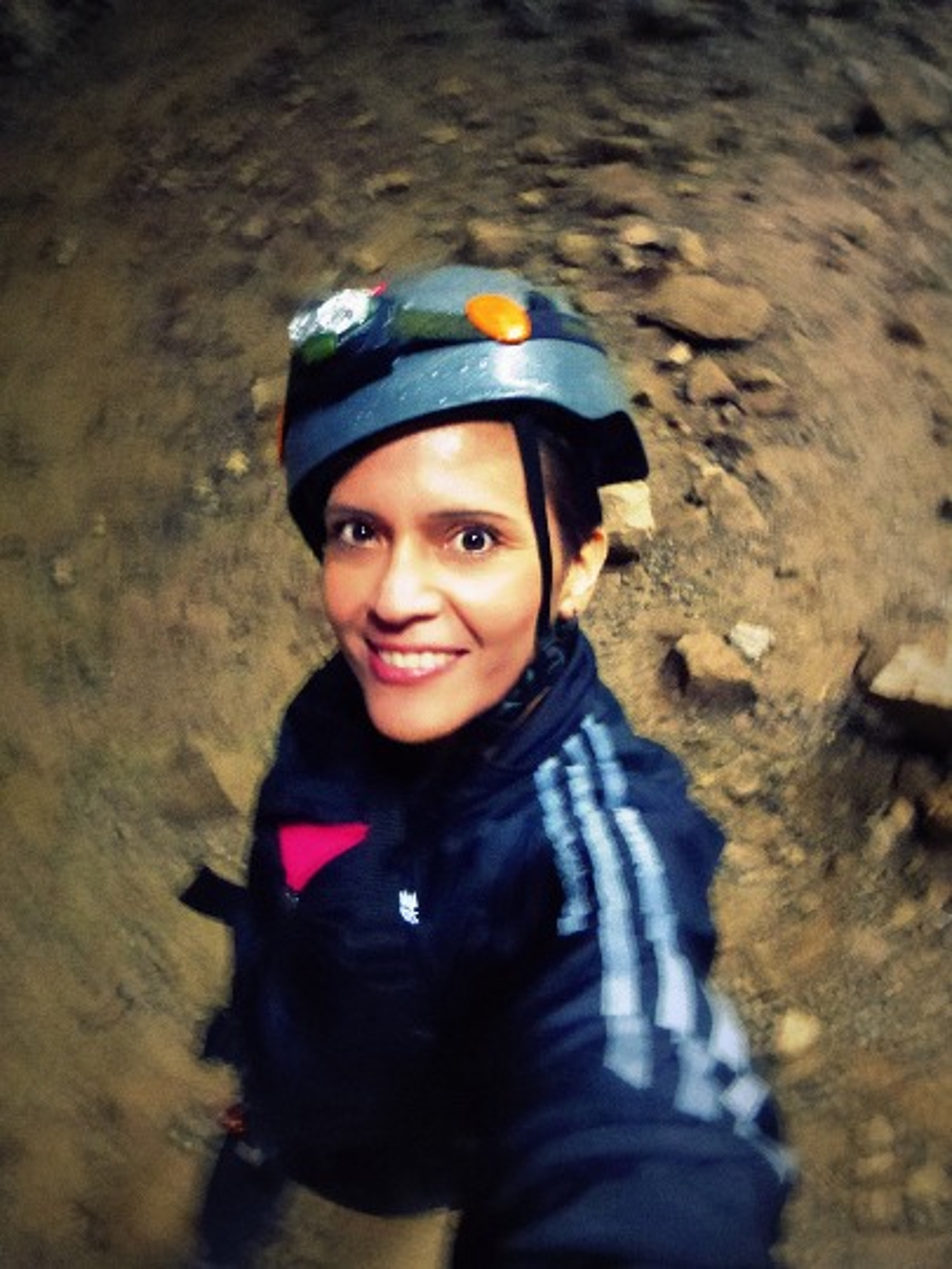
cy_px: 634
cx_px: 476
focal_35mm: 24
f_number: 3.3
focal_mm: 4.3
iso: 1250
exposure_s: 1/4
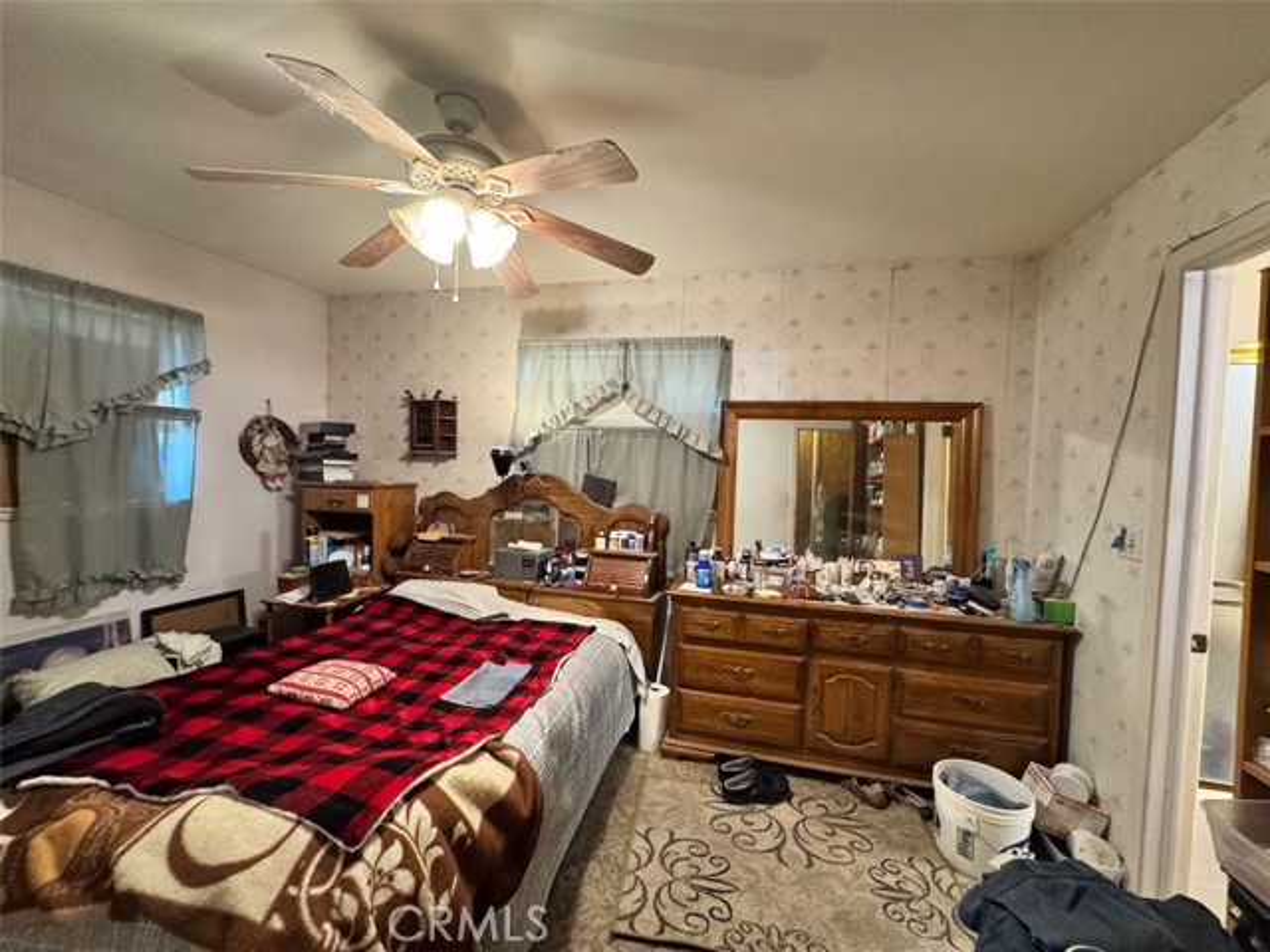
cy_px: 476
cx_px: 635
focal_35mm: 14
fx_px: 514
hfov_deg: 102.1
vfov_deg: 85.7
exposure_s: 1/60
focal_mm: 2.22
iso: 640
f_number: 2.2
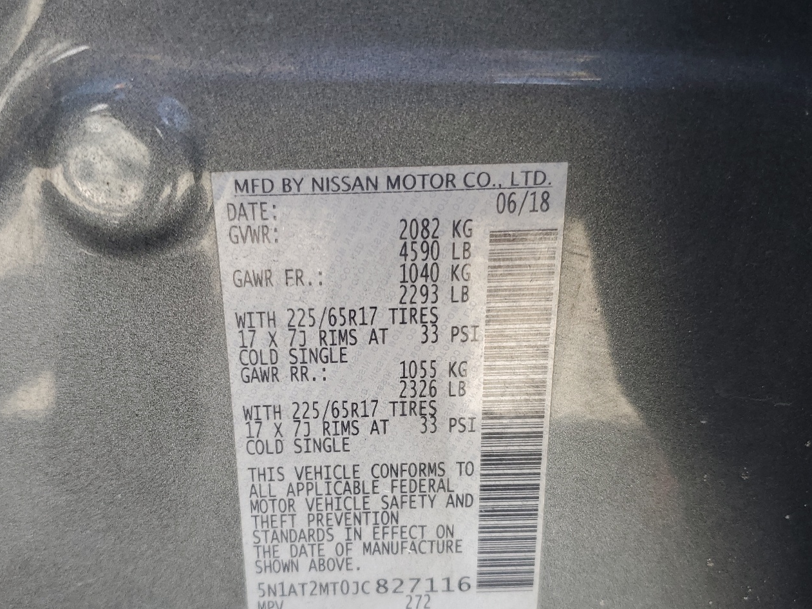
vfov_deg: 42.6
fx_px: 774
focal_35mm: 33
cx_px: 357
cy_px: 386
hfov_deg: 55.2
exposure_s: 1/141
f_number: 1.5
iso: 50
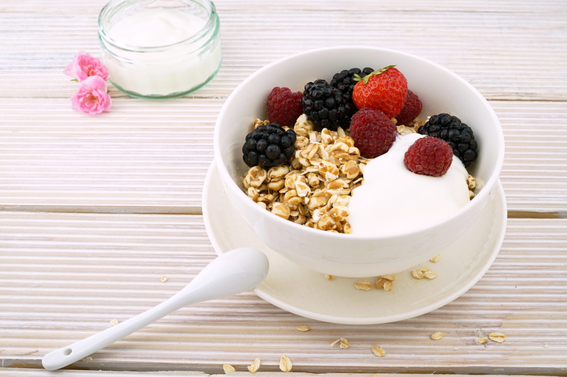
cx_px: 284
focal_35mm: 45
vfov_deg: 29.8
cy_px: 188
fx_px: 708
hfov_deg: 43.6
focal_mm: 30
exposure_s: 1/15
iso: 100
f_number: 8
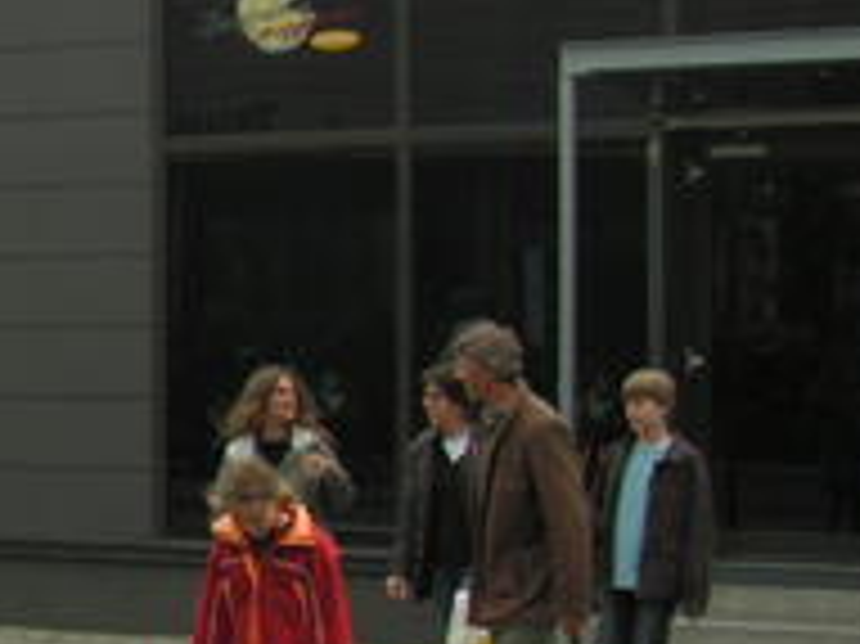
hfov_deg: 16.1
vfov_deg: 13.1
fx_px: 2806
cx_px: -387
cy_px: 423
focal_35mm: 113
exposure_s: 1/320
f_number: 3.2
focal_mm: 6
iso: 50
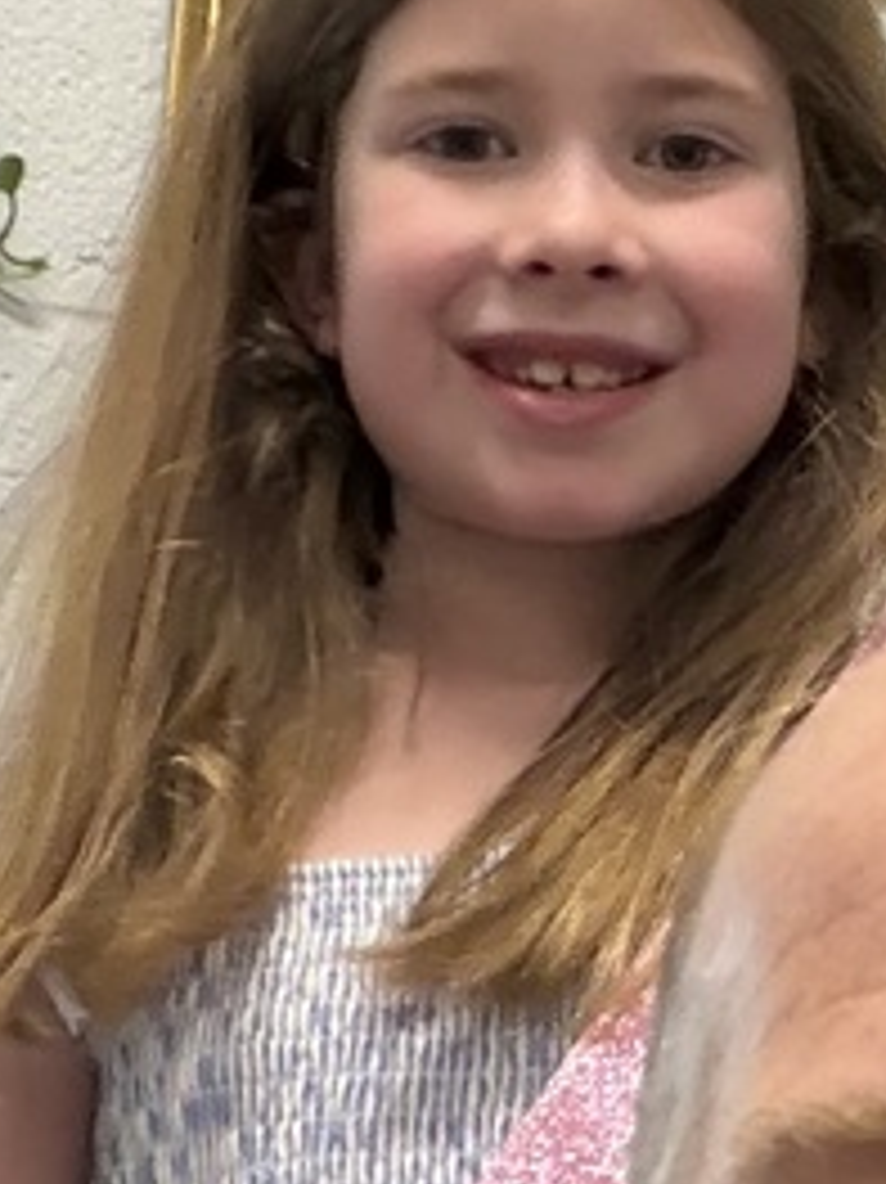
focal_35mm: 117
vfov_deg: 16.8
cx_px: 935
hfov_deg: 12.5
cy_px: 549
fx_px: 3996
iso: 320
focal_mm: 2.71
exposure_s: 1/60
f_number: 1.9
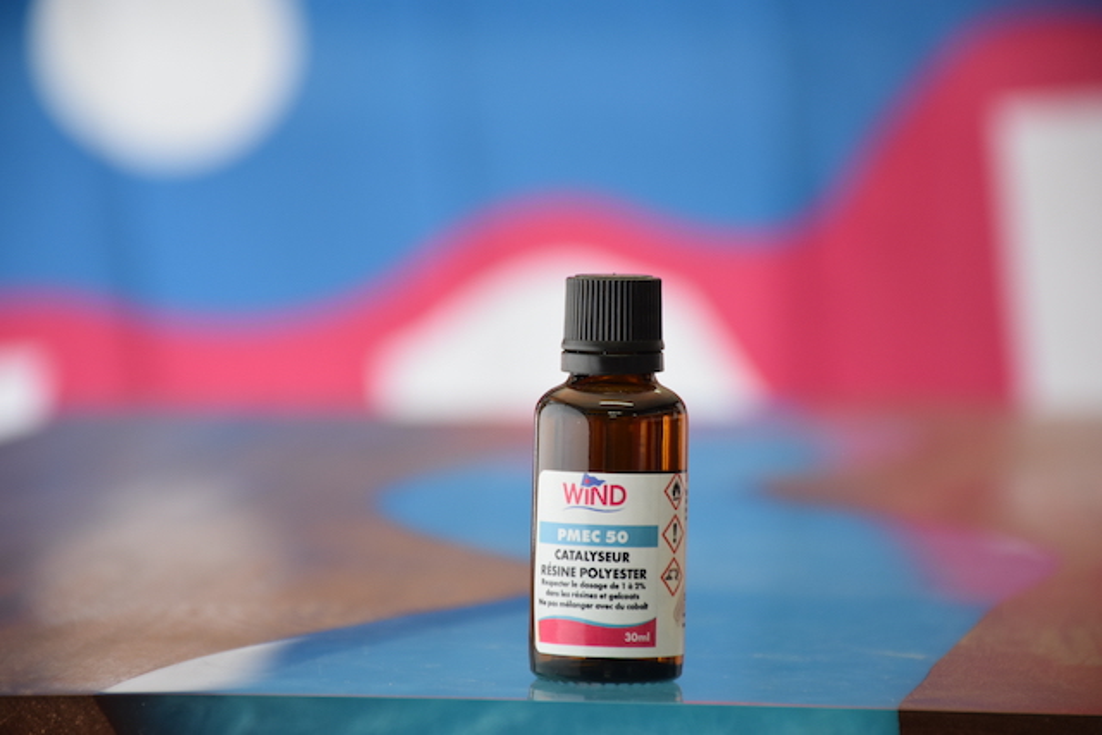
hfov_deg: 9.8
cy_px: 368
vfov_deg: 6.5
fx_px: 6429
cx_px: 551
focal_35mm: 210
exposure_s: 1/125
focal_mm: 140
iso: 640
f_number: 5.6
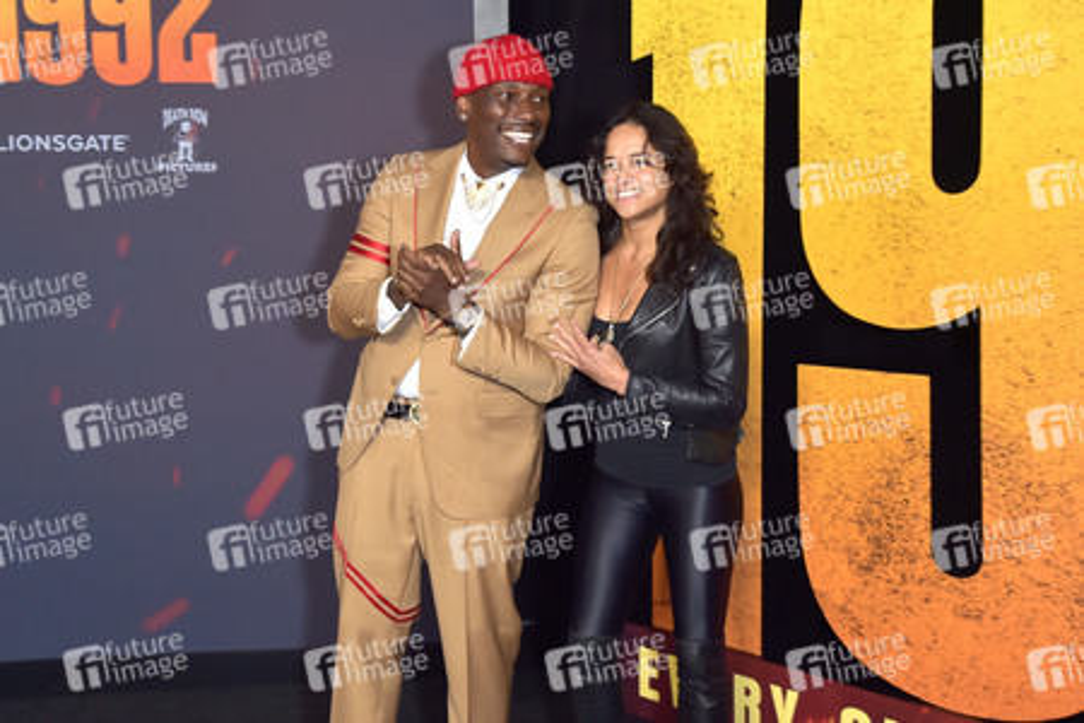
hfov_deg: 41.1
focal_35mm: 48
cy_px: 362
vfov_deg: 28.1
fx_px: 1445
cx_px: 542
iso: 800
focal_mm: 48
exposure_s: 1/250
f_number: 6.3
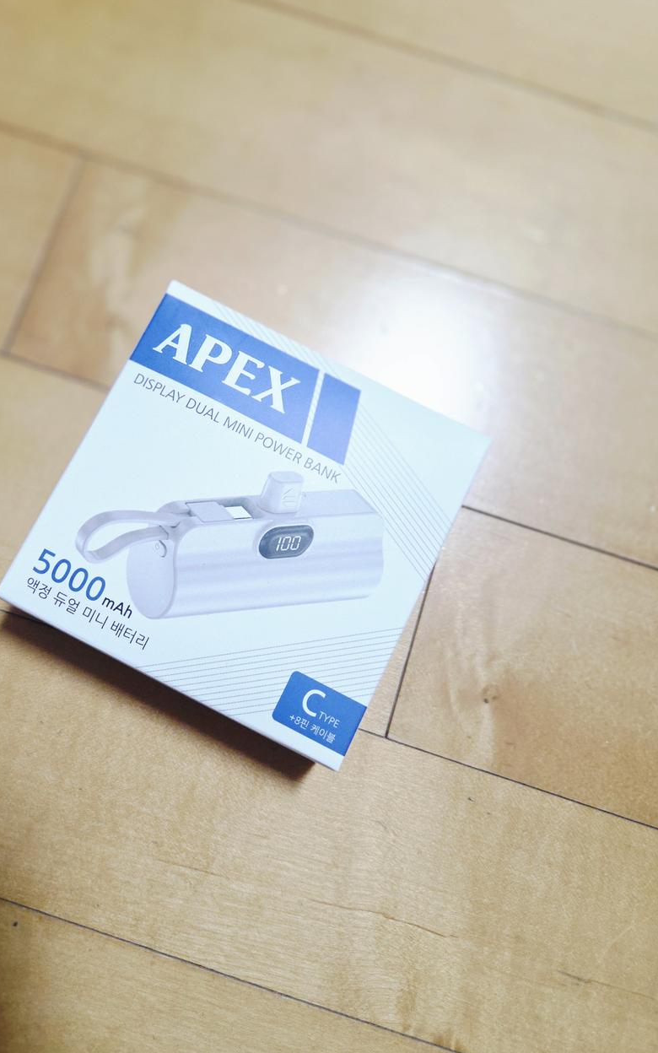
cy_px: 520
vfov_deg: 72.5
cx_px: 254
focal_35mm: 25
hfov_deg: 48.9
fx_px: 717
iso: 250
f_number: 1.8
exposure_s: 1/120
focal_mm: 5.4
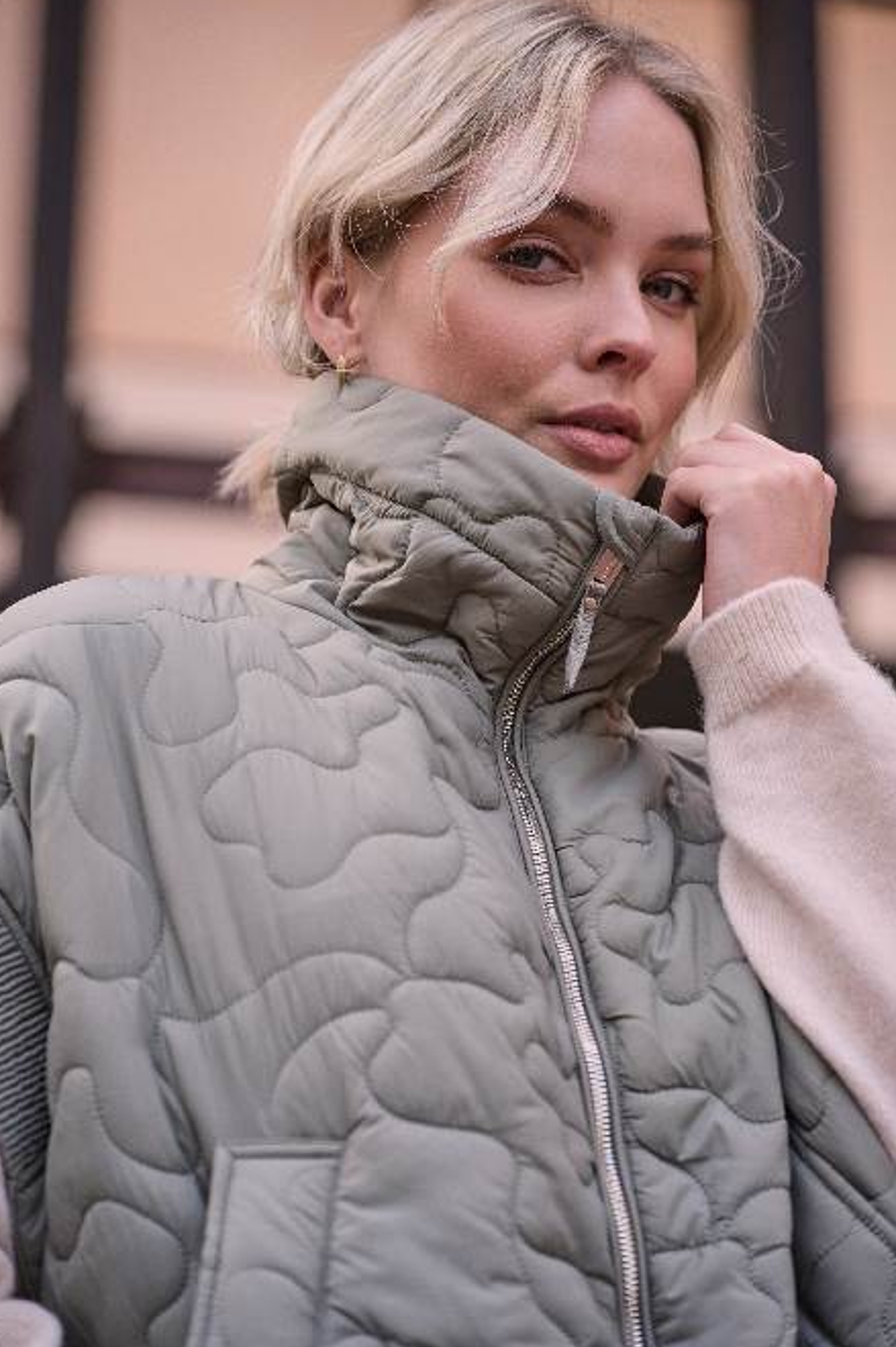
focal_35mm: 104
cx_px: 461
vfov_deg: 19.7
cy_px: 659
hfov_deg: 13.1
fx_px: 3888
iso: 200
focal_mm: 98
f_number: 4
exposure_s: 1/160
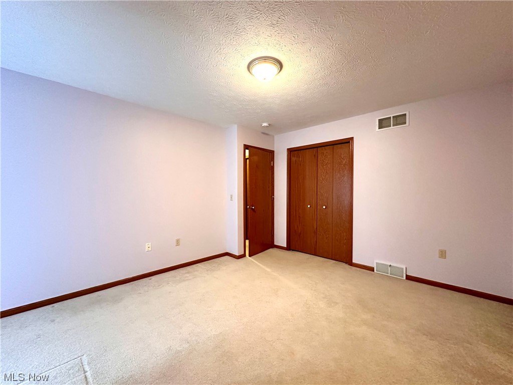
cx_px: 256
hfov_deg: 102.1
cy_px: 192
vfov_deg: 85.7
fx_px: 207
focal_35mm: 14
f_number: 2.2
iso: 800
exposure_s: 1/60
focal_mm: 2.22
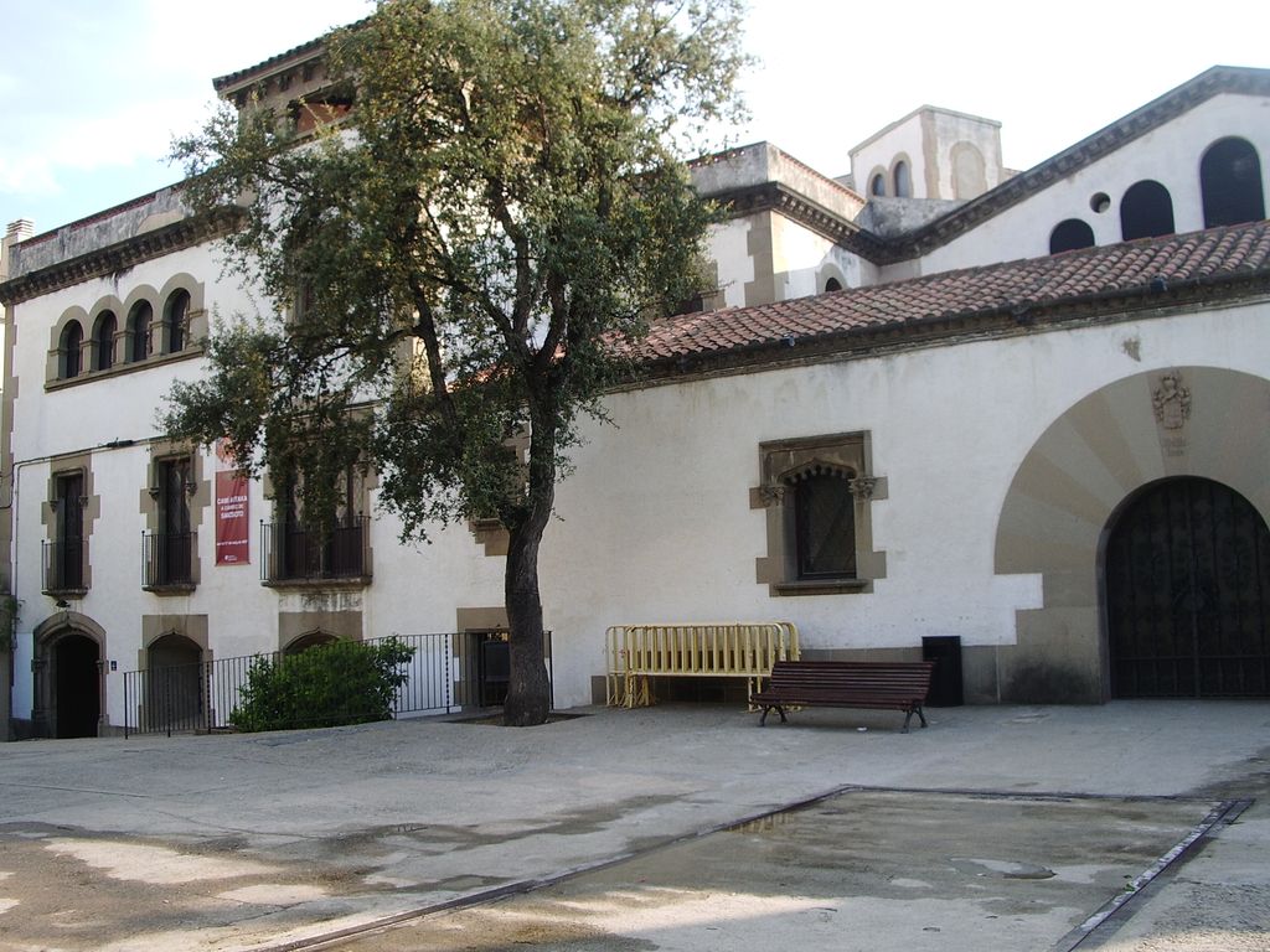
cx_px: 635
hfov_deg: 52.6
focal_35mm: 35
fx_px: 1284
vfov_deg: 40.7
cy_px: 476
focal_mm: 5.8
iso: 50
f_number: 4.3
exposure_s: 1/100
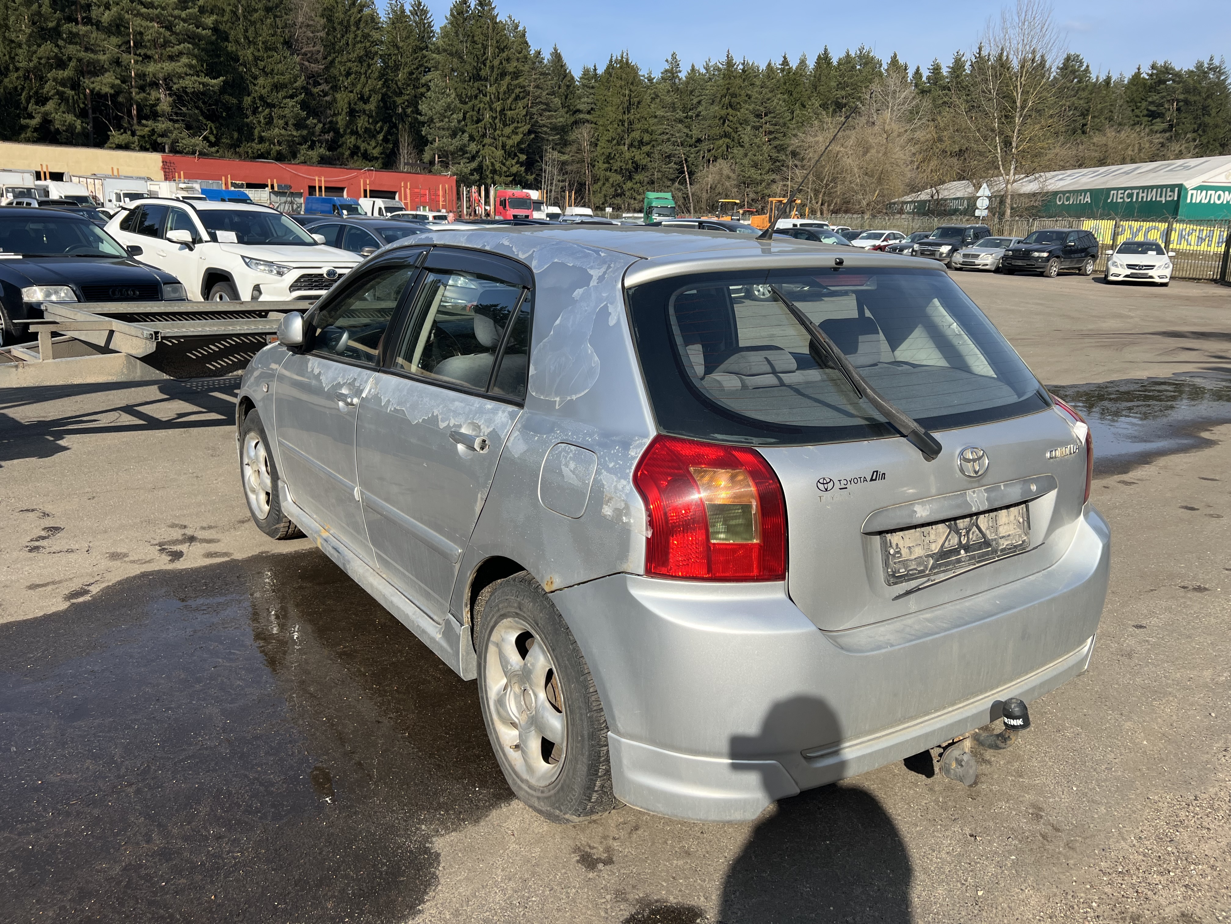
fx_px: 925
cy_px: 462
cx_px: 616
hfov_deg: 67.3
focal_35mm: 26
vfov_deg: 53.1
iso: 50
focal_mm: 5.7
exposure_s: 1/3257
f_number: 1.5
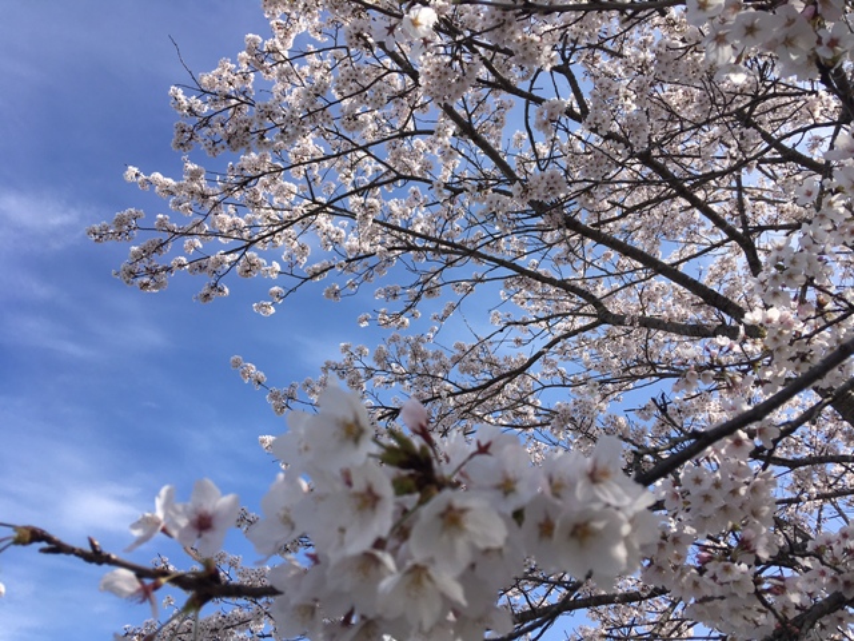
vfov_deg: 48.2
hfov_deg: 61.7
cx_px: 427
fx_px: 715
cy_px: 320
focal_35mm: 29
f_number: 2.2
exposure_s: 1/1570
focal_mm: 4.15
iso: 25
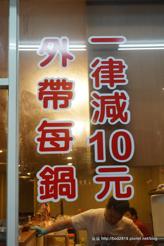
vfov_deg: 35.1
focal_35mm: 57
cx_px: 82
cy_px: 123
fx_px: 391
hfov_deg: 23.7
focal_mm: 38
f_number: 5.6
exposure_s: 1/160
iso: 2500
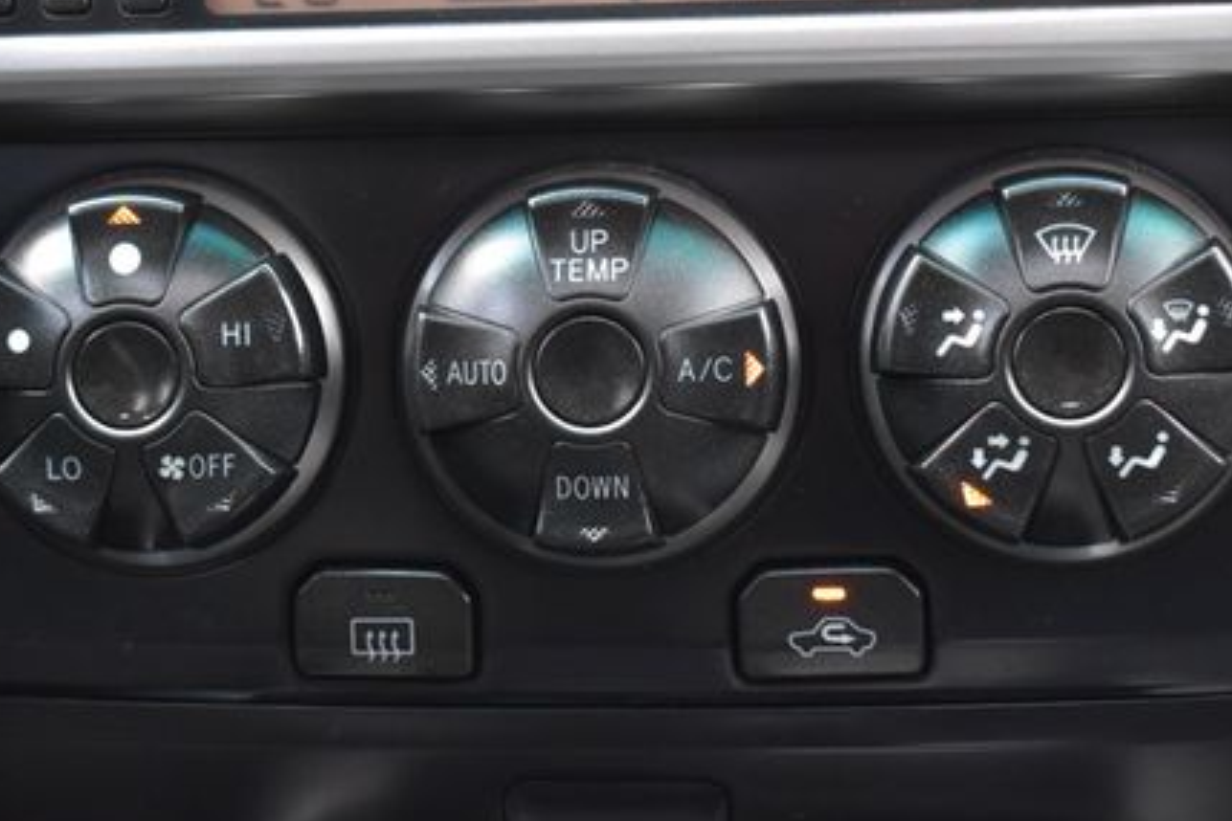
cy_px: 319
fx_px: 3217
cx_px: 459
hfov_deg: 21.6
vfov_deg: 14.5
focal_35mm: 94
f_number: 6.3
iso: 1250
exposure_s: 1/15
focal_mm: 42
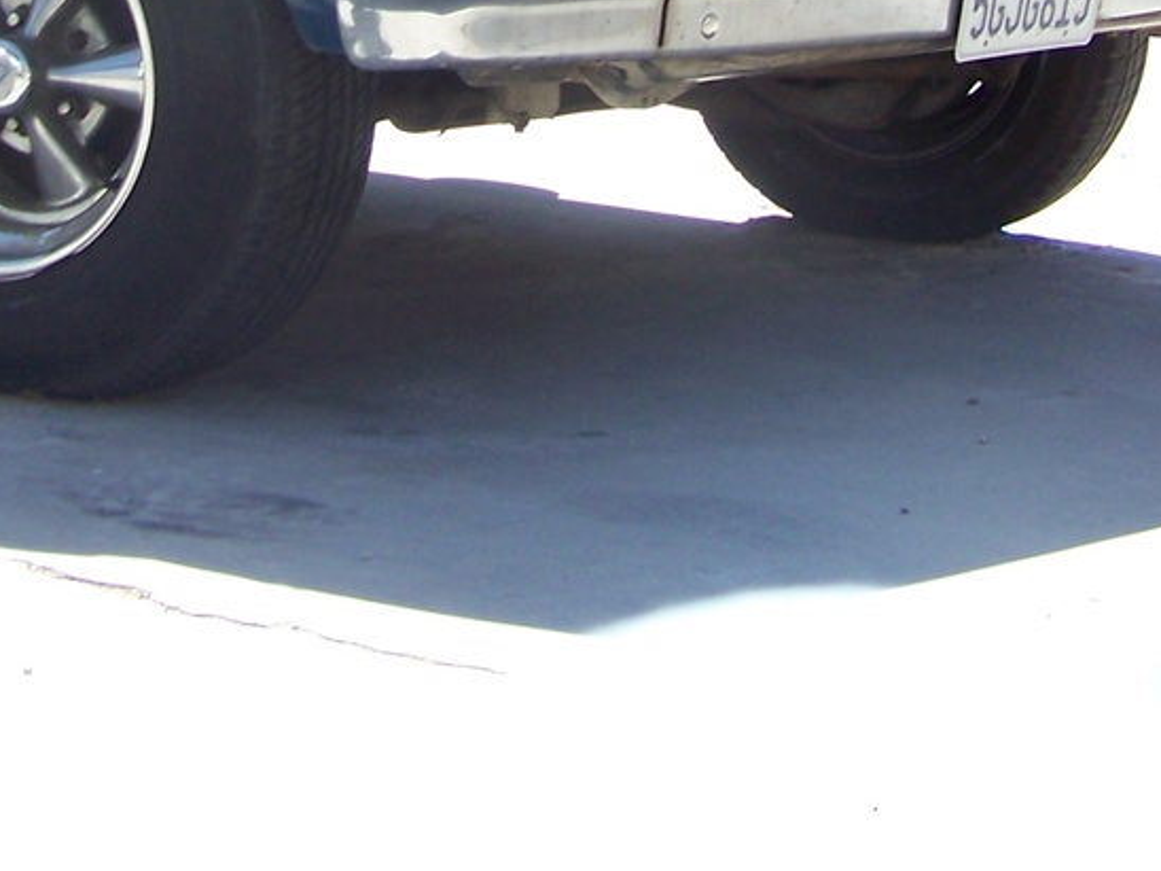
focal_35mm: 111
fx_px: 3723
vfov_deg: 12.7
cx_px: 525
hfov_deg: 17.7
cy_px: -384
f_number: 2.8
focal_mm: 6.3
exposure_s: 1/400
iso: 64
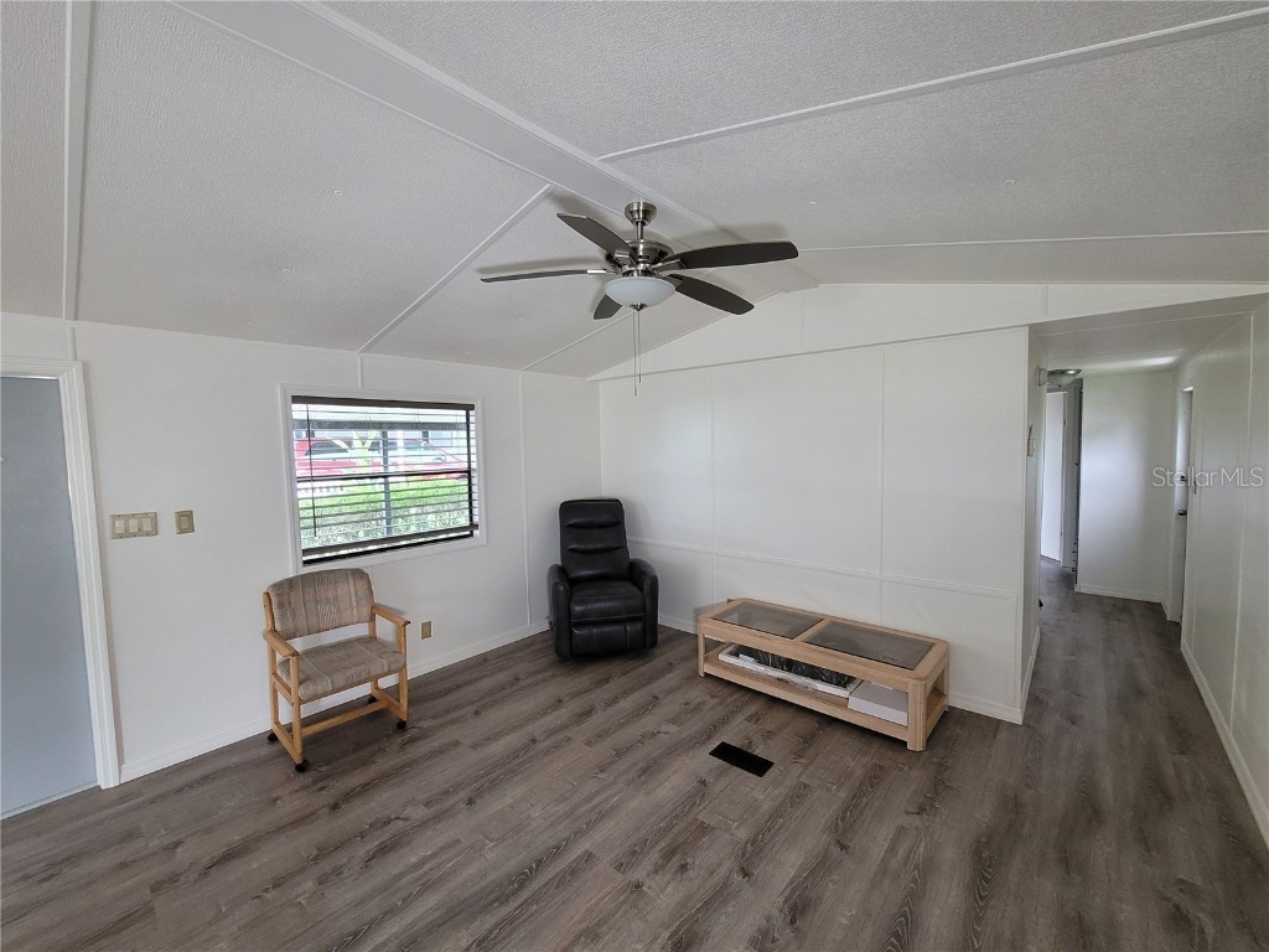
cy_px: 476
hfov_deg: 106.2
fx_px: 477
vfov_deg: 89.9
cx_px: 634
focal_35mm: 13
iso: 400
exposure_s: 1/60
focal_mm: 2.2
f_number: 2.2
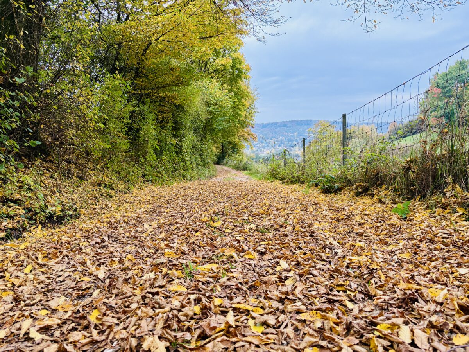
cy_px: 176
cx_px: 234
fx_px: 352
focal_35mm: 26
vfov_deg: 53.1
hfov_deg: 67.3
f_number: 1.6
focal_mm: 5.96
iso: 80
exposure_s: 1/204
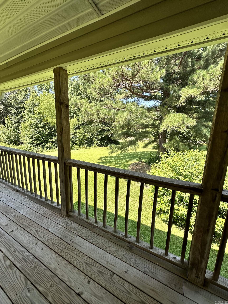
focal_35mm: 14
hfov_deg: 85.7
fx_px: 123
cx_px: 114
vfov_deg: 102.1
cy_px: 152
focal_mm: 2.22
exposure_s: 1/415
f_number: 2.2
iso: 40
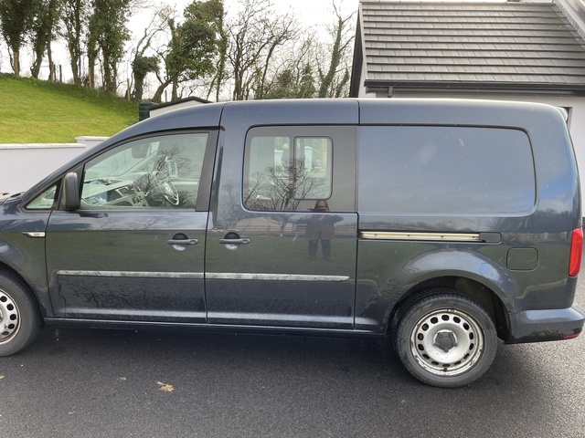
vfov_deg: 53.1
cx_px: 292
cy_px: 219
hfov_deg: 67.3
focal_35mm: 26
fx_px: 439
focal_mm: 4.2
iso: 32
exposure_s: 1/288
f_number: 1.6
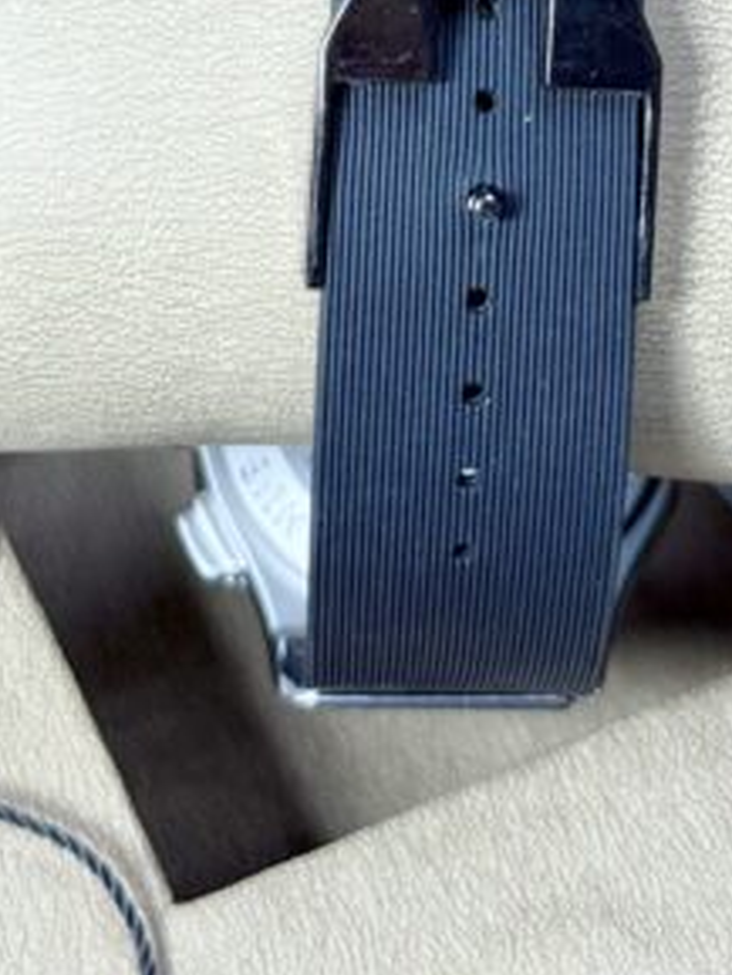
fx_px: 3747
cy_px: -310
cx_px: 462
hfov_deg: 11.1
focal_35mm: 133
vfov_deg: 14.2
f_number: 1.78
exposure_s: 1/100
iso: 100
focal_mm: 6.76
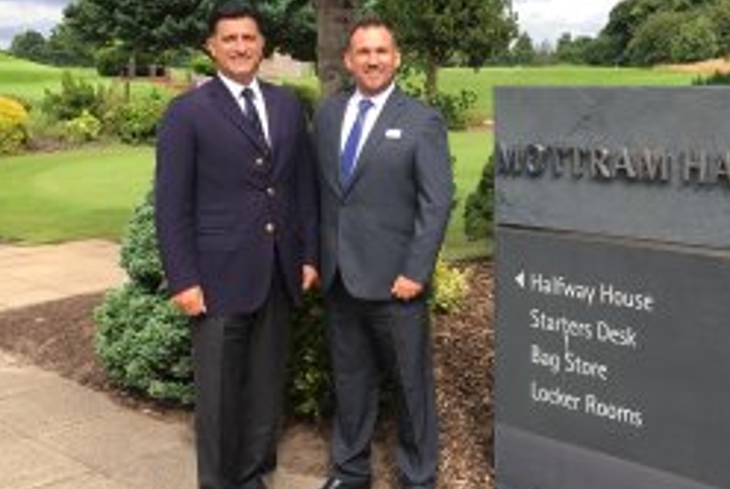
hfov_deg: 38.4
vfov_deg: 26.4
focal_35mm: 51
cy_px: 172
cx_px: 489
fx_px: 1035
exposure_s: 1/444
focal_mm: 4.15
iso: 25
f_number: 2.2
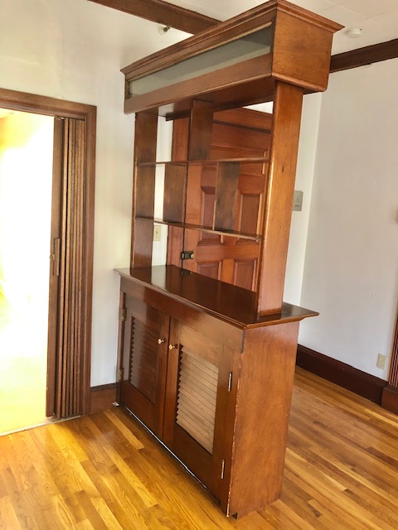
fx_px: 429
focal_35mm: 28
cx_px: 199
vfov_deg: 63.4
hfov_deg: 49.7
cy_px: 265
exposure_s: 1/12
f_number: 1.8
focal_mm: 3.99
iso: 100
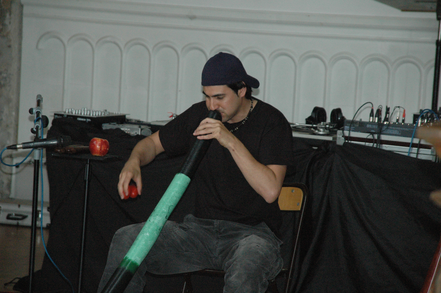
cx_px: 220
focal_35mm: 188
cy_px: 146
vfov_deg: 7.3
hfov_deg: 11.0
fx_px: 2295
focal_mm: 125
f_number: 5.6
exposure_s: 1/60
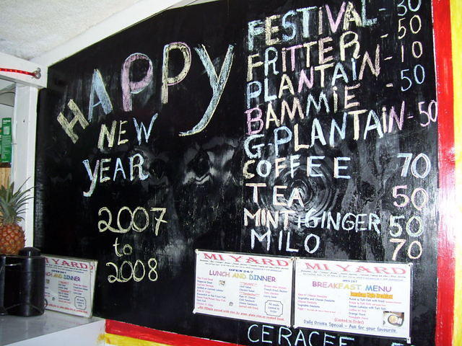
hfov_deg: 51.4
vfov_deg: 39.7
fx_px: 480
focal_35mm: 36
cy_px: 173
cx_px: 231
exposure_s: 1/60
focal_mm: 6
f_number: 2.7
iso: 100
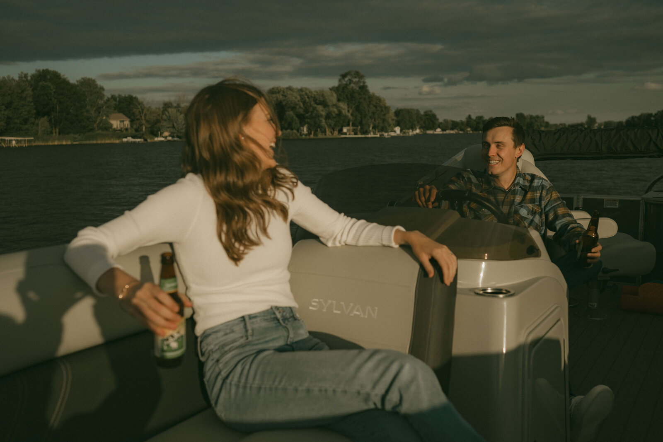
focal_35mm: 35
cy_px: 221
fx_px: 645
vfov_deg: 37.9
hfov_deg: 54.4
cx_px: 332
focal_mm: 35
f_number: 3.5
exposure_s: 1/4000
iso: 160
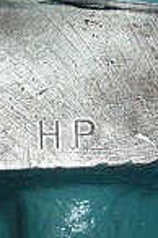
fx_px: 1188
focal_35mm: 180
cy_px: 83
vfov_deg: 11.4
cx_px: 64
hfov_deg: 7.6
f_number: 5.4
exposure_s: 1/40
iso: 100
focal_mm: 12.2
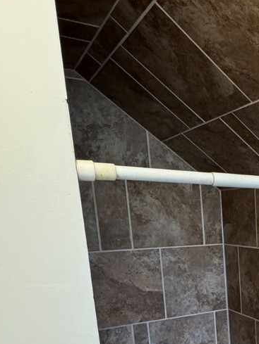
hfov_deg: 28.7
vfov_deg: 39.8
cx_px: 308
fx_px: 439
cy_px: 309
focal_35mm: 44
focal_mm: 2.22
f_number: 2.2
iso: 320
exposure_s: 1/120
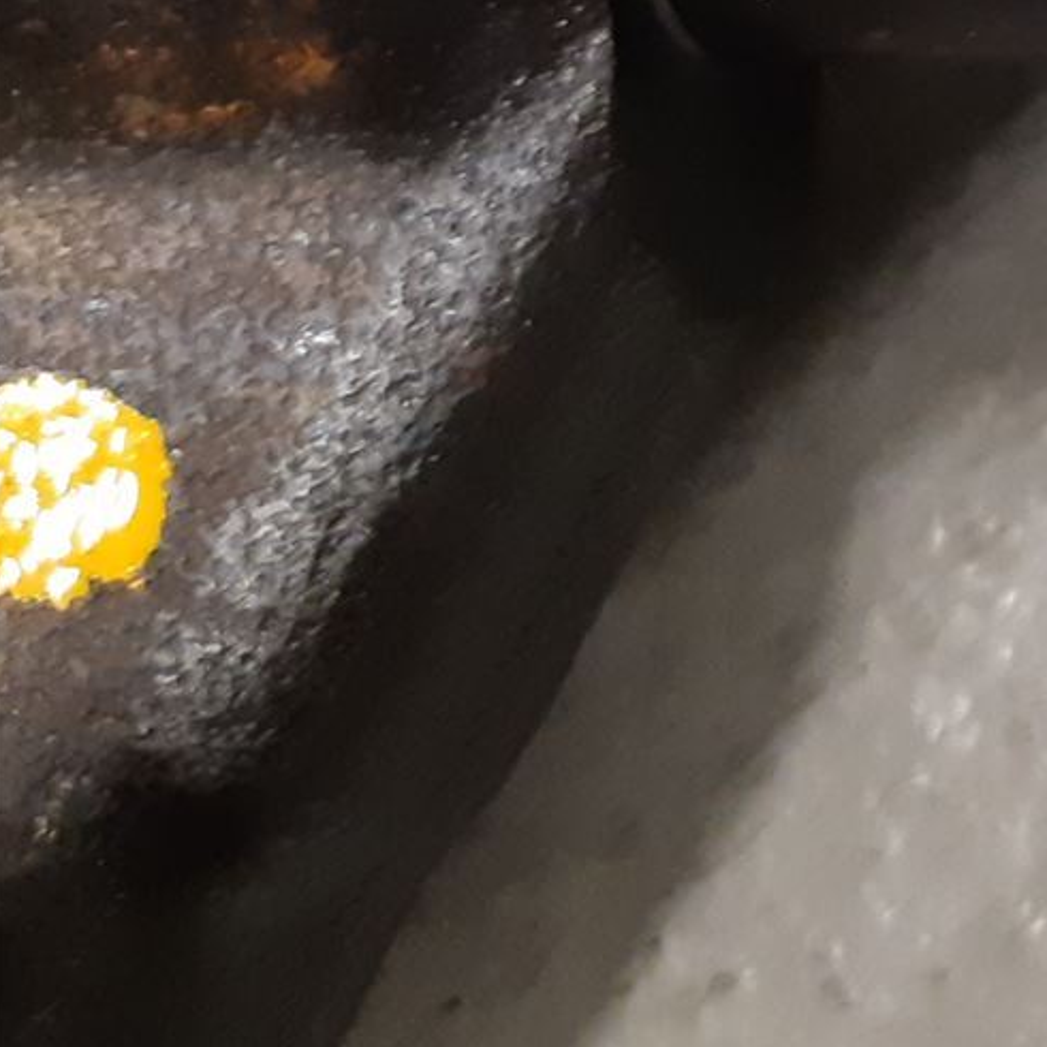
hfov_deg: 14.6
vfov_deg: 16.5
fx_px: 3285
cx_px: 2175
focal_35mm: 96
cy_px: -519
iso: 200
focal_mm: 3.93
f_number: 1.7
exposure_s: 1/33
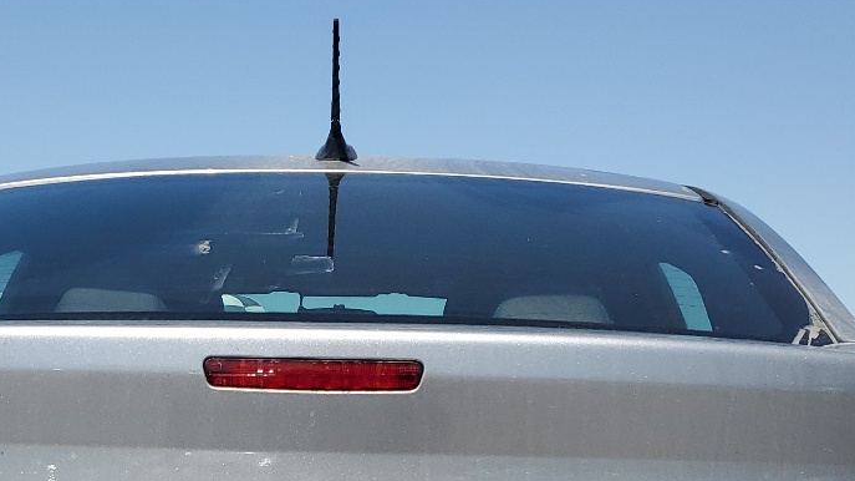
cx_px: 269
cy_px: 673
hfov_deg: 31.6
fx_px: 1496
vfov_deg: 16.9
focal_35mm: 66
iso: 50
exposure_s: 1/3333
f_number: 1.5
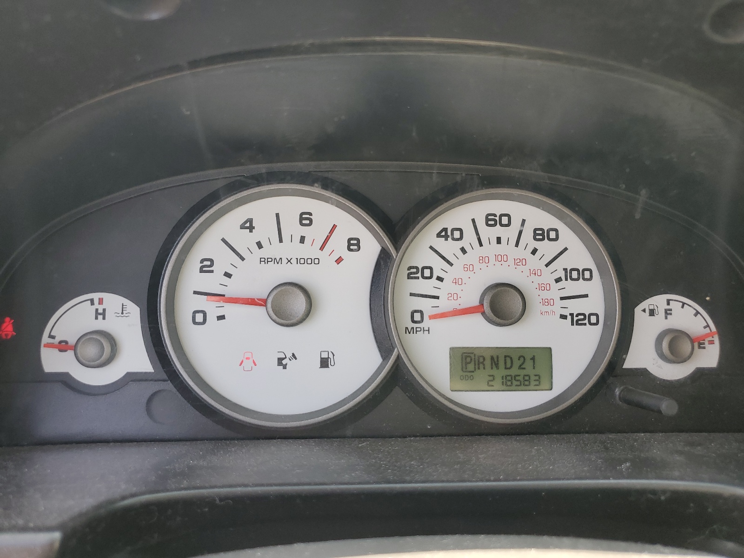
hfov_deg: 67.3
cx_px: 372
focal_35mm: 26
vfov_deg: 53.1
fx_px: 559
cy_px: 279
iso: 50
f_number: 1.5
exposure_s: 1/169
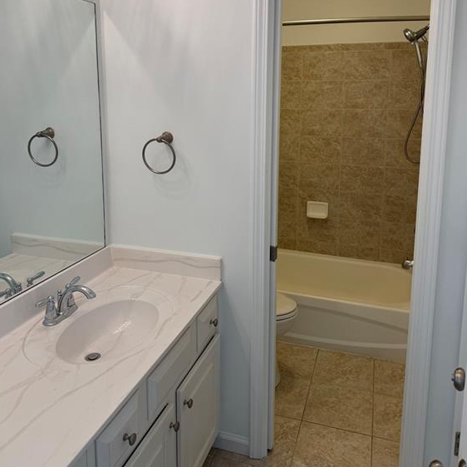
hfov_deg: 55.6
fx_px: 443
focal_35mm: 29
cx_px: 234
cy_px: 163
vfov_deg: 54.7
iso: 64
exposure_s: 1/120
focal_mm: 6.76
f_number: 1.78
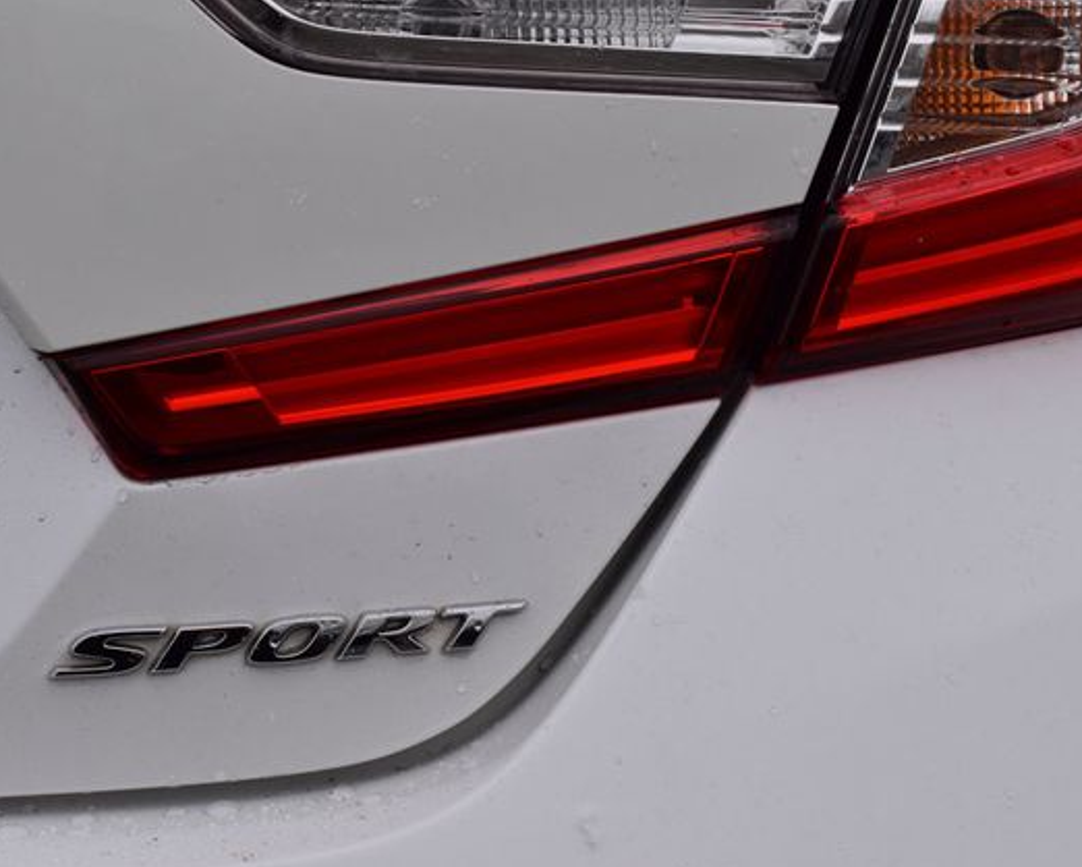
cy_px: 438
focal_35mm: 78
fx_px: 2485
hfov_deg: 24.6
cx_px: 489
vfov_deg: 19.8
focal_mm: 45
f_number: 9
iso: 400
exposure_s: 1/160
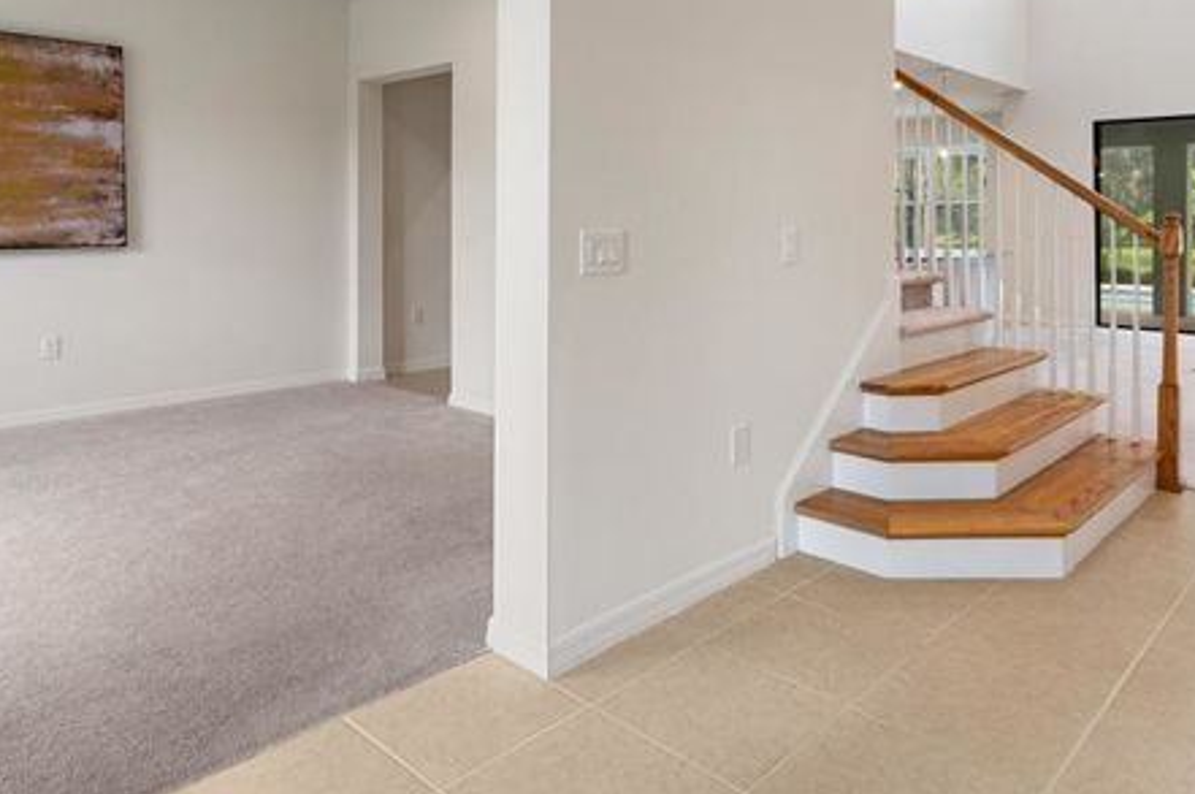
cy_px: 221
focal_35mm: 24
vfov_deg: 51.3
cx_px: 581
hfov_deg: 73.8
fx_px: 796
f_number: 4.5
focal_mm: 10
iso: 400
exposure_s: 1/200
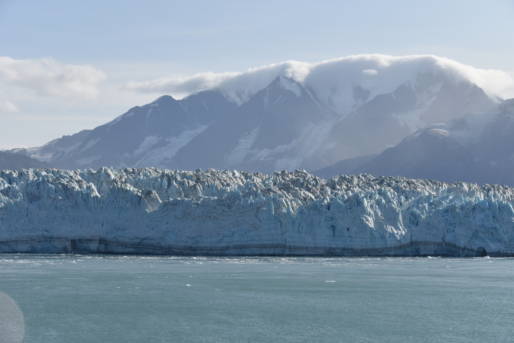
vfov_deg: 16.1
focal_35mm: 85
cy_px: 172
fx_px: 1214
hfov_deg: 23.9
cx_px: 257
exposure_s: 1/400
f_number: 10
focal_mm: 85
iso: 100
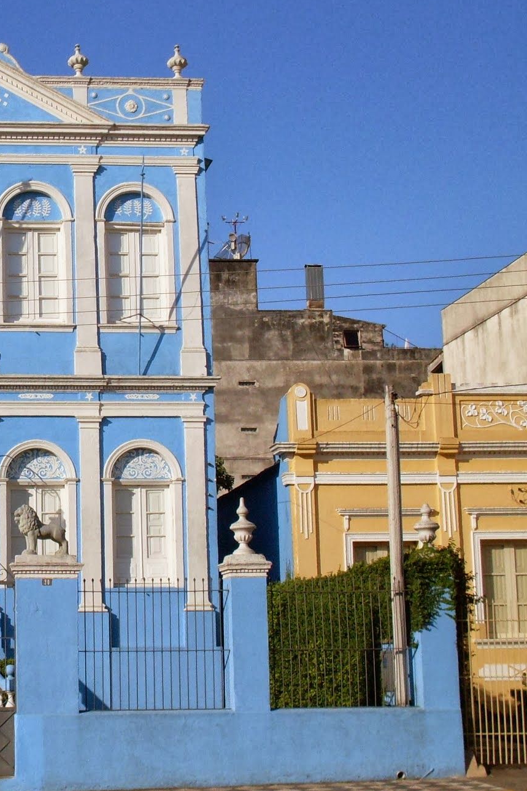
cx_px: -91
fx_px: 1779
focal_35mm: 81
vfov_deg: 25.1
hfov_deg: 16.2
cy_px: 377
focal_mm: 8.1
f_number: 9.1
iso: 80
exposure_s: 1/250
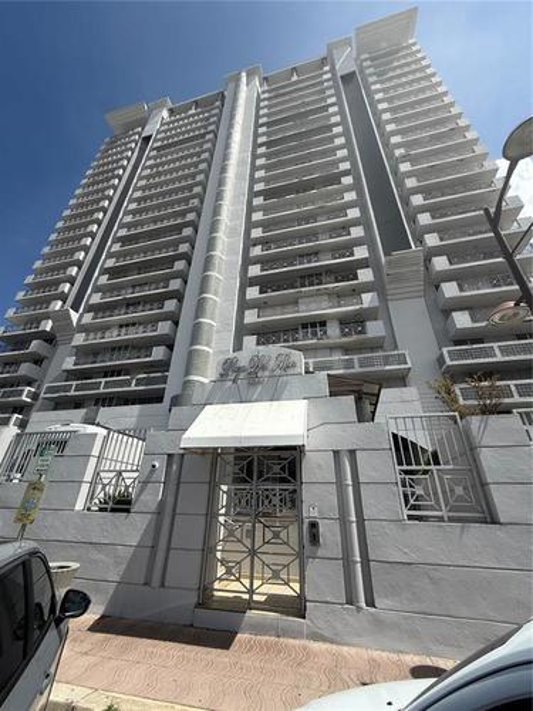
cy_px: 356
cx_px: 266
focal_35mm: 14
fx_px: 287
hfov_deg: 85.7
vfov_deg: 102.1
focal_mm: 2.22
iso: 50
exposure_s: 1/2976
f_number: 2.2
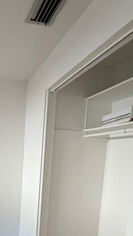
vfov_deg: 56.3
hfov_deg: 33.2
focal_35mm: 33
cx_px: 6
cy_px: 179
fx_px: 207
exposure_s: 1/60
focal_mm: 2.22
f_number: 2.2
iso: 200
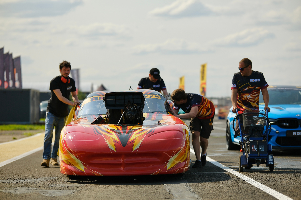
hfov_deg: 18.1
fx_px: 945
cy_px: 100
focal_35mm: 113
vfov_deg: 12.1
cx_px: 150
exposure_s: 1/10000
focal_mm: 75
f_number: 2
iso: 160
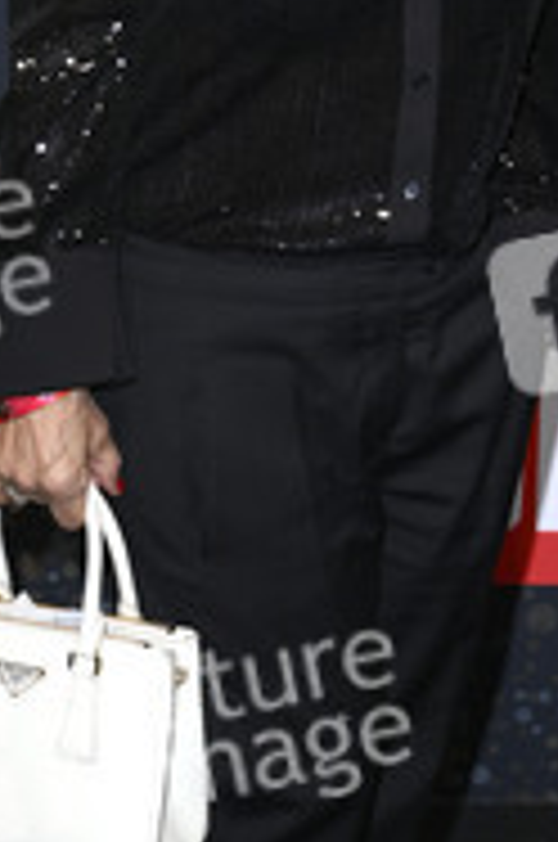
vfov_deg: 12.2
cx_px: 310
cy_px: 63
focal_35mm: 167
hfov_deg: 8.2
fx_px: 3897
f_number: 5.6
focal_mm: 78
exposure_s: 1/250
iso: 320
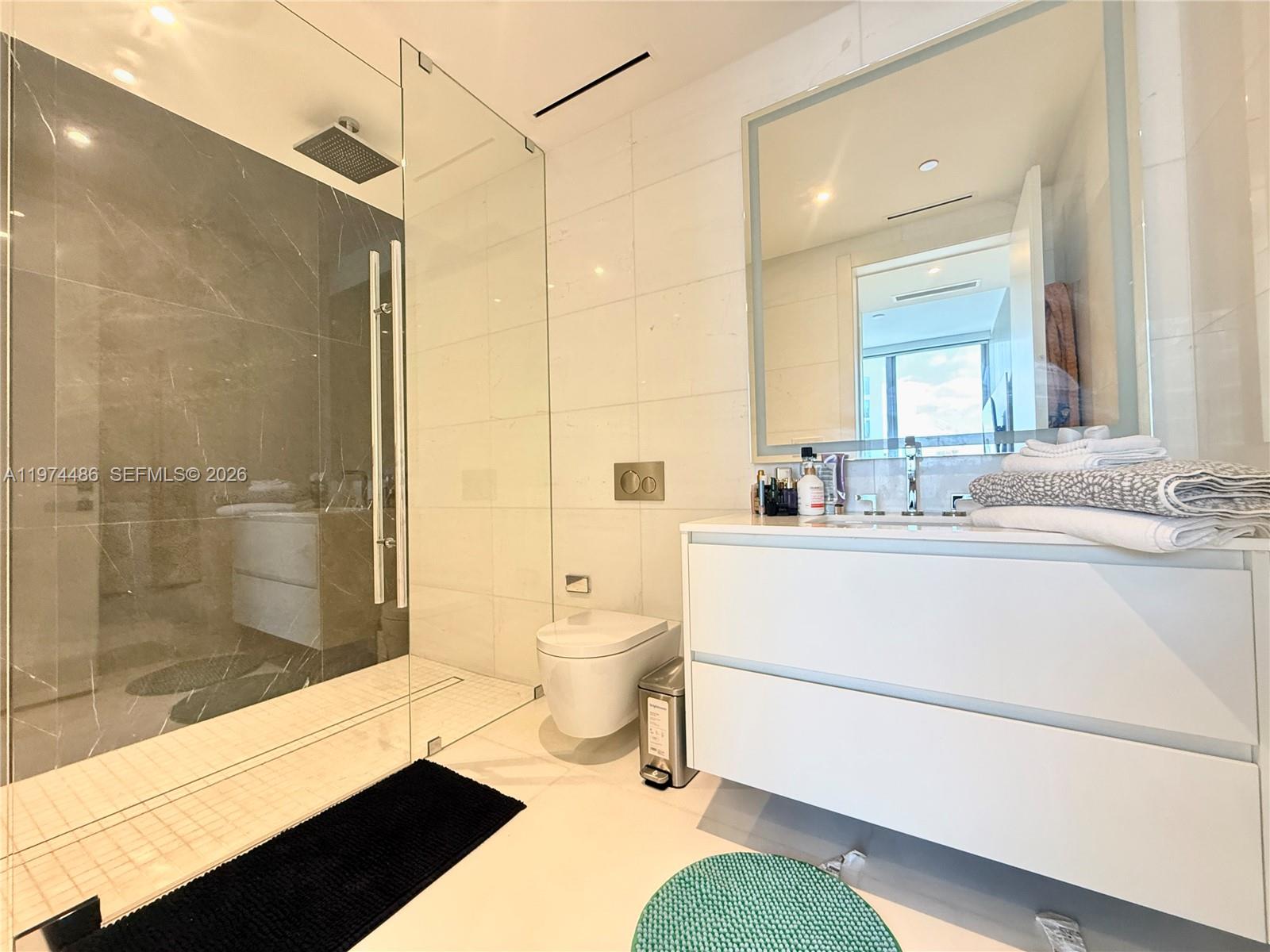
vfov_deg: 85.7
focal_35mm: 14
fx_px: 514
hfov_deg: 102.1
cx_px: 635
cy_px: 476
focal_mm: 2.22
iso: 400
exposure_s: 1/60
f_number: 2.2
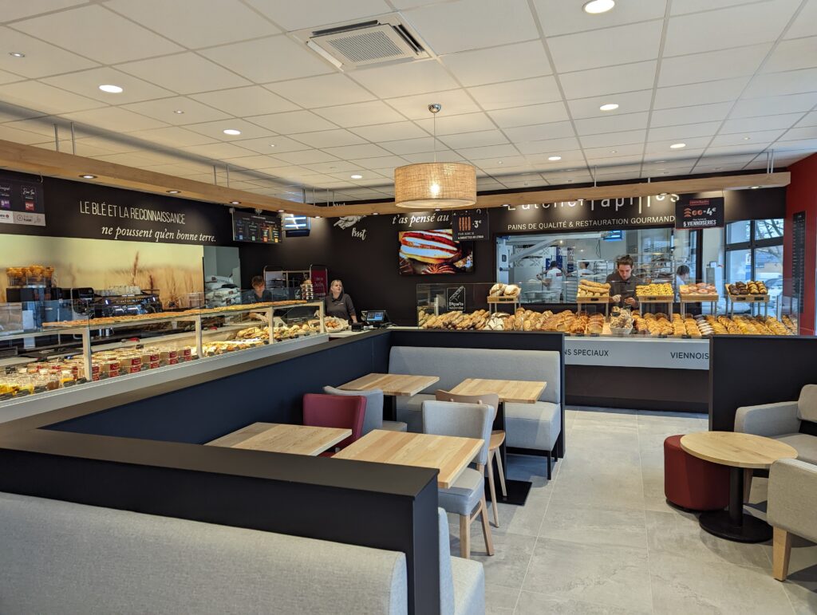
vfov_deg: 56.9
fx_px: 567
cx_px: 408
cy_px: 308
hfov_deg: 71.5
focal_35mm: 24
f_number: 1.85
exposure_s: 1/315
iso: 221
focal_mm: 6.81
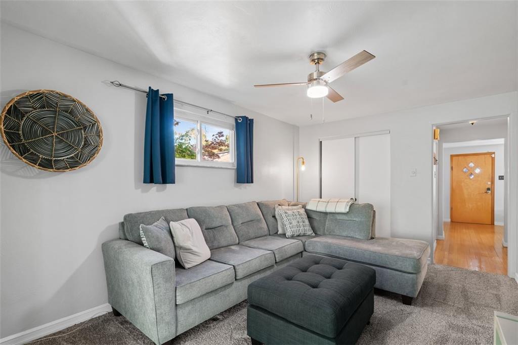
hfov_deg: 96.8
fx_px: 230
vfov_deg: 73.7
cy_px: 172
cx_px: 259
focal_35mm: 16
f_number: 8
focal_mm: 16
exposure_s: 1
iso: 400
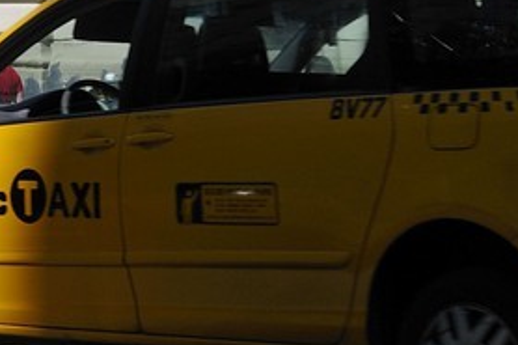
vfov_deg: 5.8
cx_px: -837
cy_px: -319
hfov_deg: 8.1
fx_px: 3307
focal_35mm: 230
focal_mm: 40
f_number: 11
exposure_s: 1/250
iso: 200
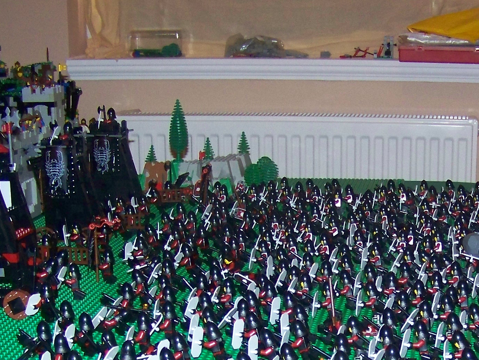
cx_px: 367
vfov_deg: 18.0
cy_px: 355
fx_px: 1107
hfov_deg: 24.1
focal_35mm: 80
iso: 200
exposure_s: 1/30
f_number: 2.8
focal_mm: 5.85
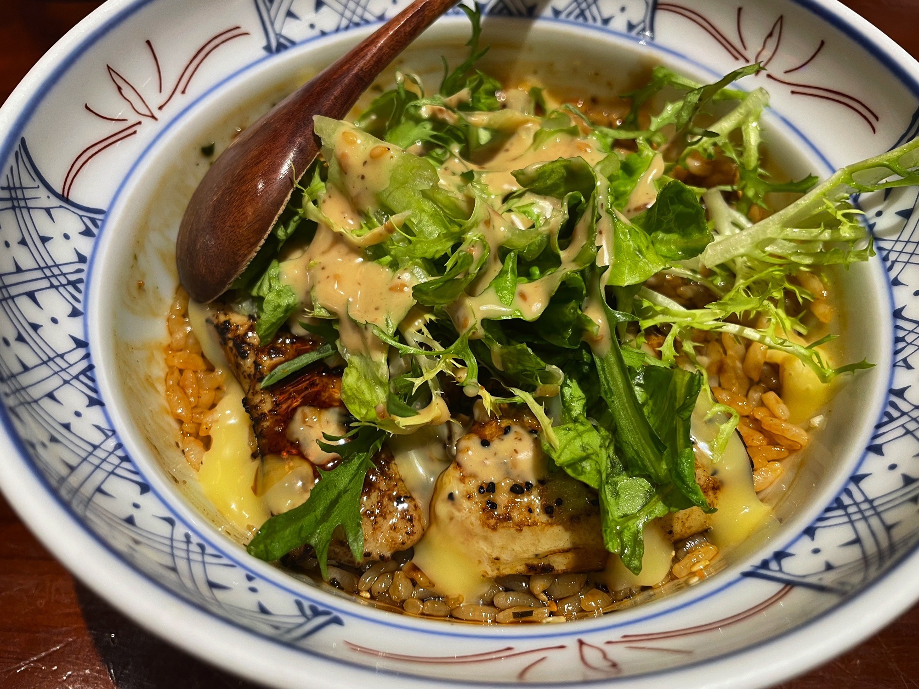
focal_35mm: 26
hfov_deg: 67.3
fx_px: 690
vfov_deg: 53.1
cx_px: 460
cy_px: 344
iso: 64
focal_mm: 4.2
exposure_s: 1/50
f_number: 1.6
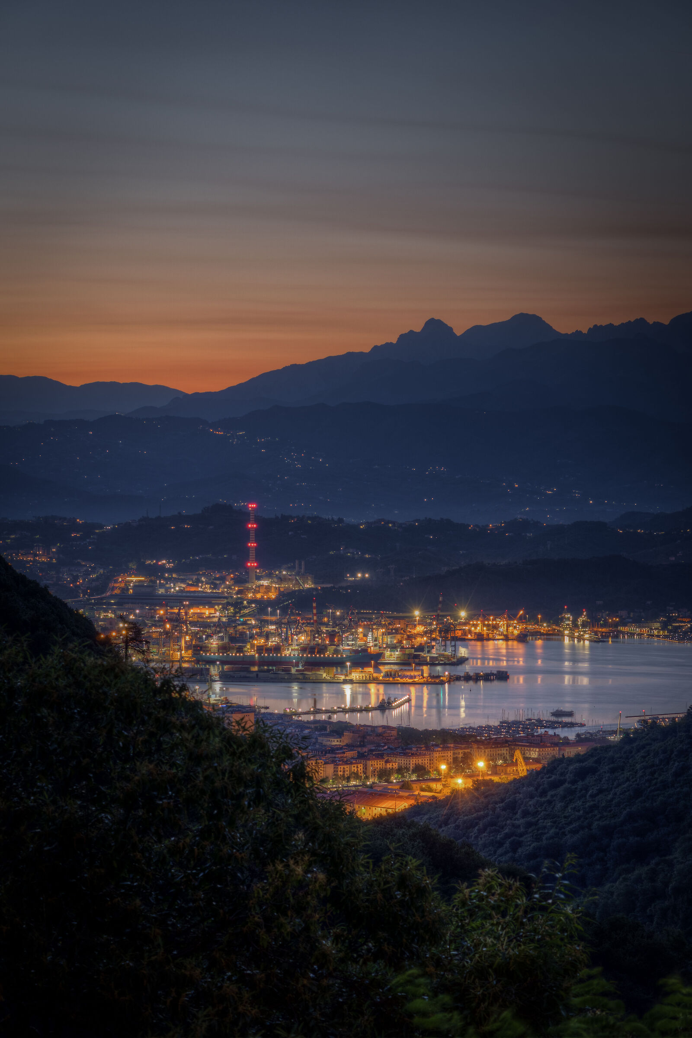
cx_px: 346
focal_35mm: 105
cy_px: 519
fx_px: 3027
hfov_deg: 13.0
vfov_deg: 19.5
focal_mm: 70
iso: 100
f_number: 7.1
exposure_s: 13
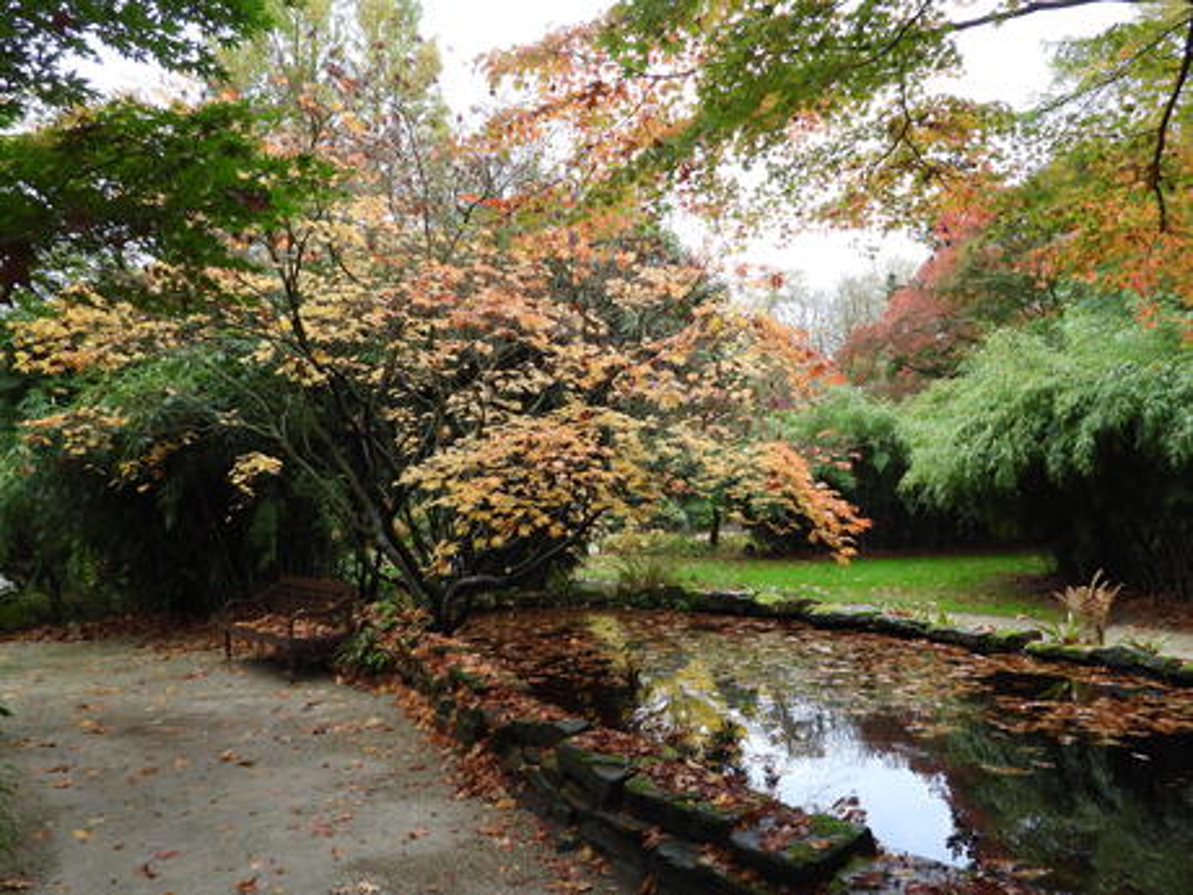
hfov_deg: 63.4
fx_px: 965
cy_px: 448
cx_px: 596
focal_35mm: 28
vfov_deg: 49.7
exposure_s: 1/125
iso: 250
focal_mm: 5
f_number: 2.8
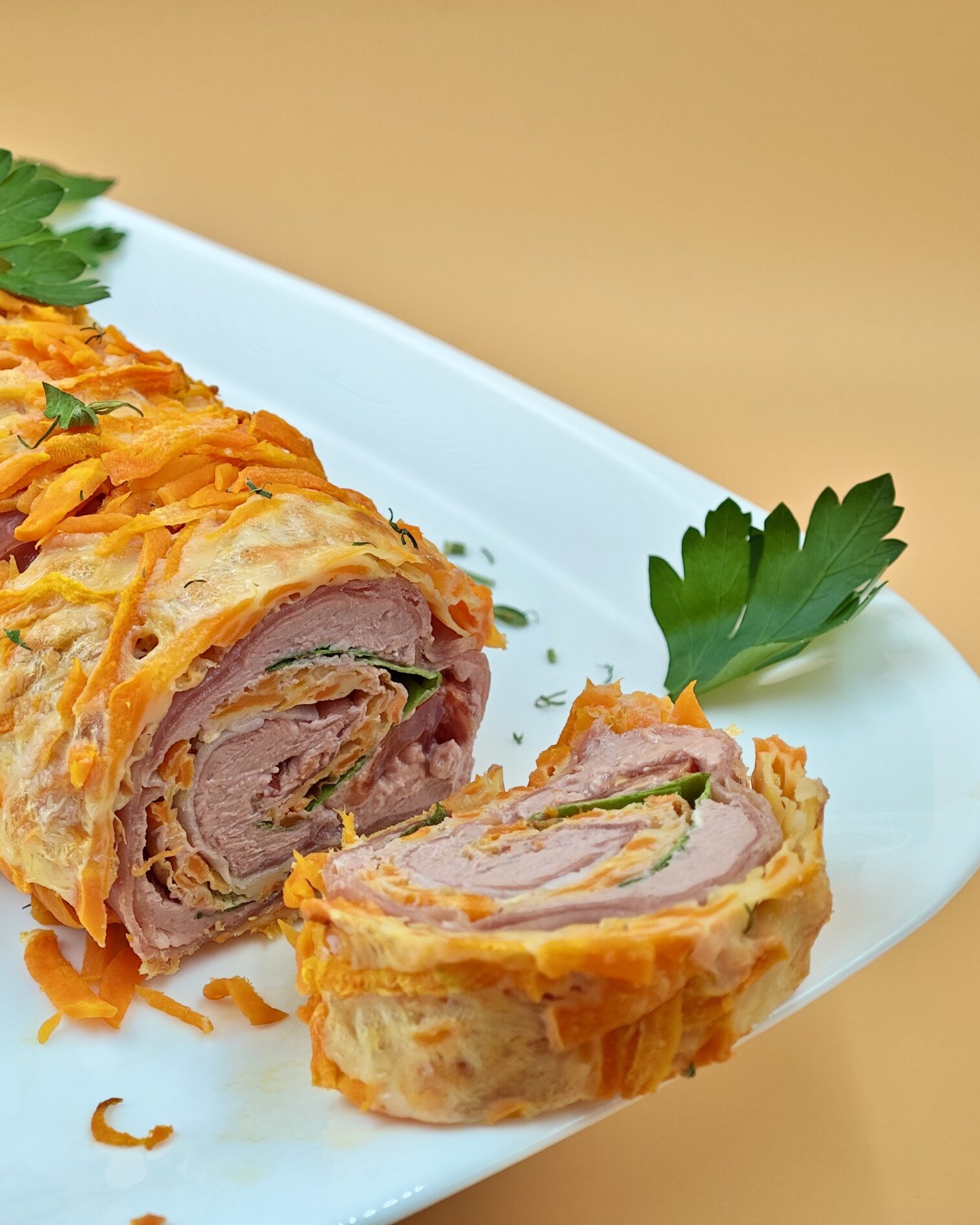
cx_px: 300
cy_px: 612
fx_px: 2865
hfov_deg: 19.3
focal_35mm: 79
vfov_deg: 24.1
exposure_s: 1/100
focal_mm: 9
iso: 80
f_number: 2
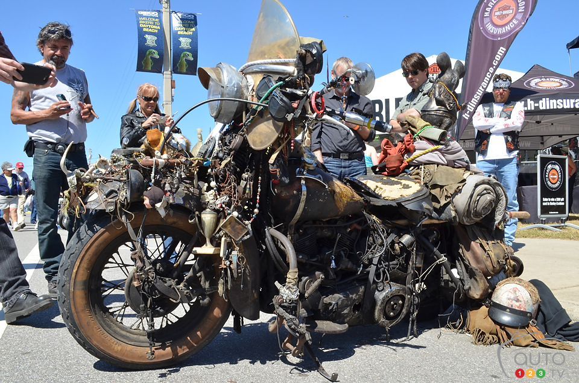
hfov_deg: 57.3
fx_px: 530
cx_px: 290
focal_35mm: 33
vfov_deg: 39.8
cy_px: 192
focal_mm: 22
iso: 320
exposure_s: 1/100
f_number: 20
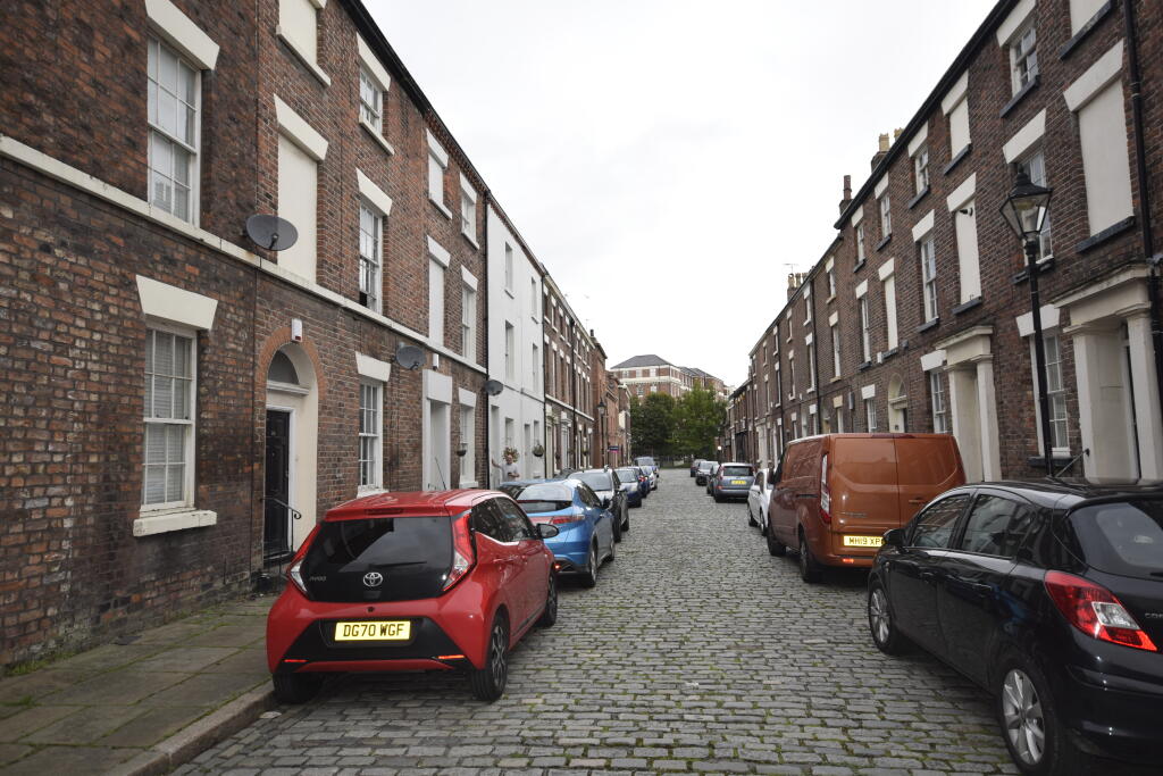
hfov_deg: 77.3
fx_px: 727
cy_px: 388
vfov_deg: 56.2
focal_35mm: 22
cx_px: 582
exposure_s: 1/125
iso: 160
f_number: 5.6
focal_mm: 15
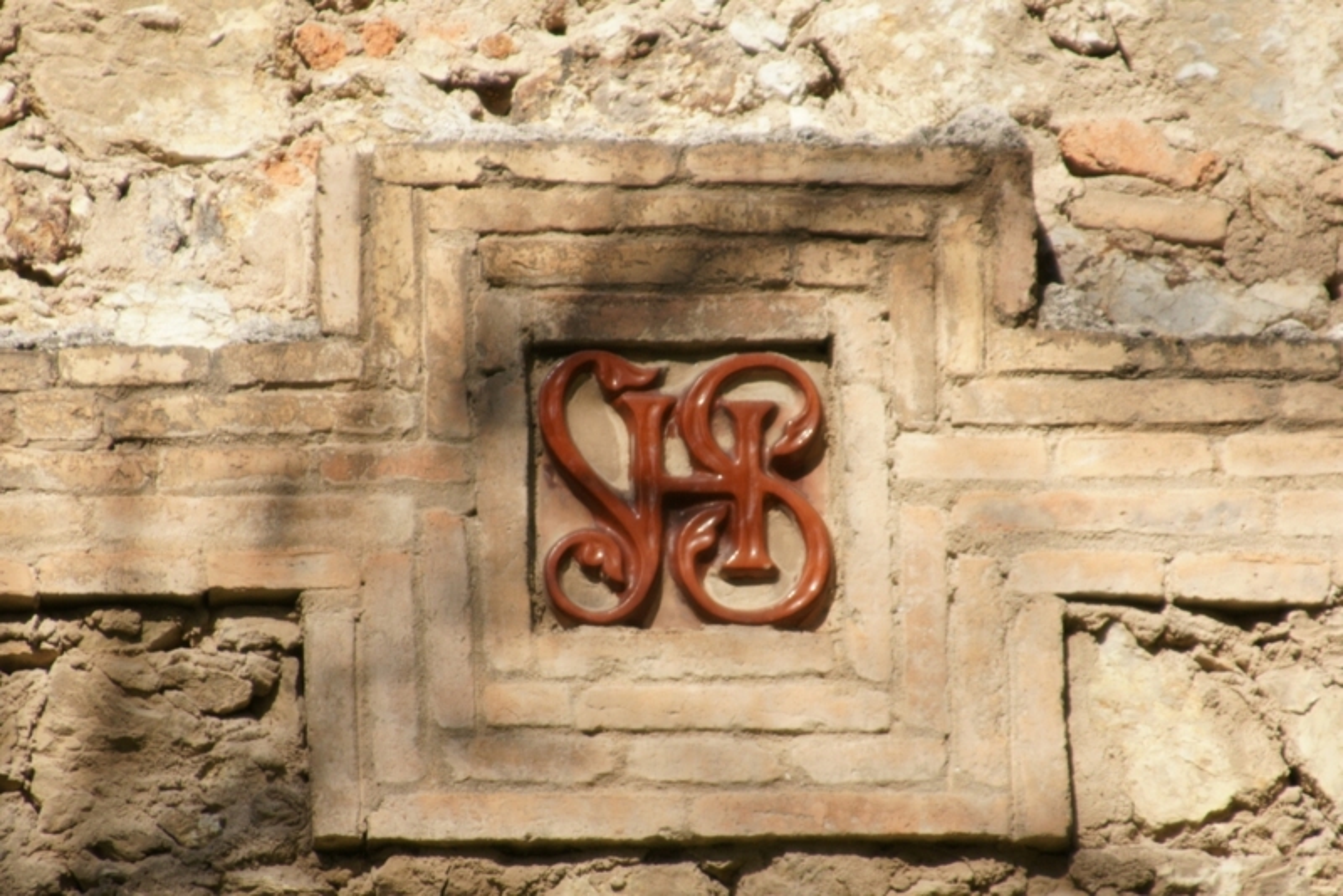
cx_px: 672
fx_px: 16793
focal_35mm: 450
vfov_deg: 3.1
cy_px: 448
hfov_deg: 4.6
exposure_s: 1/500
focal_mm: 300
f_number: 6.3
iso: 250
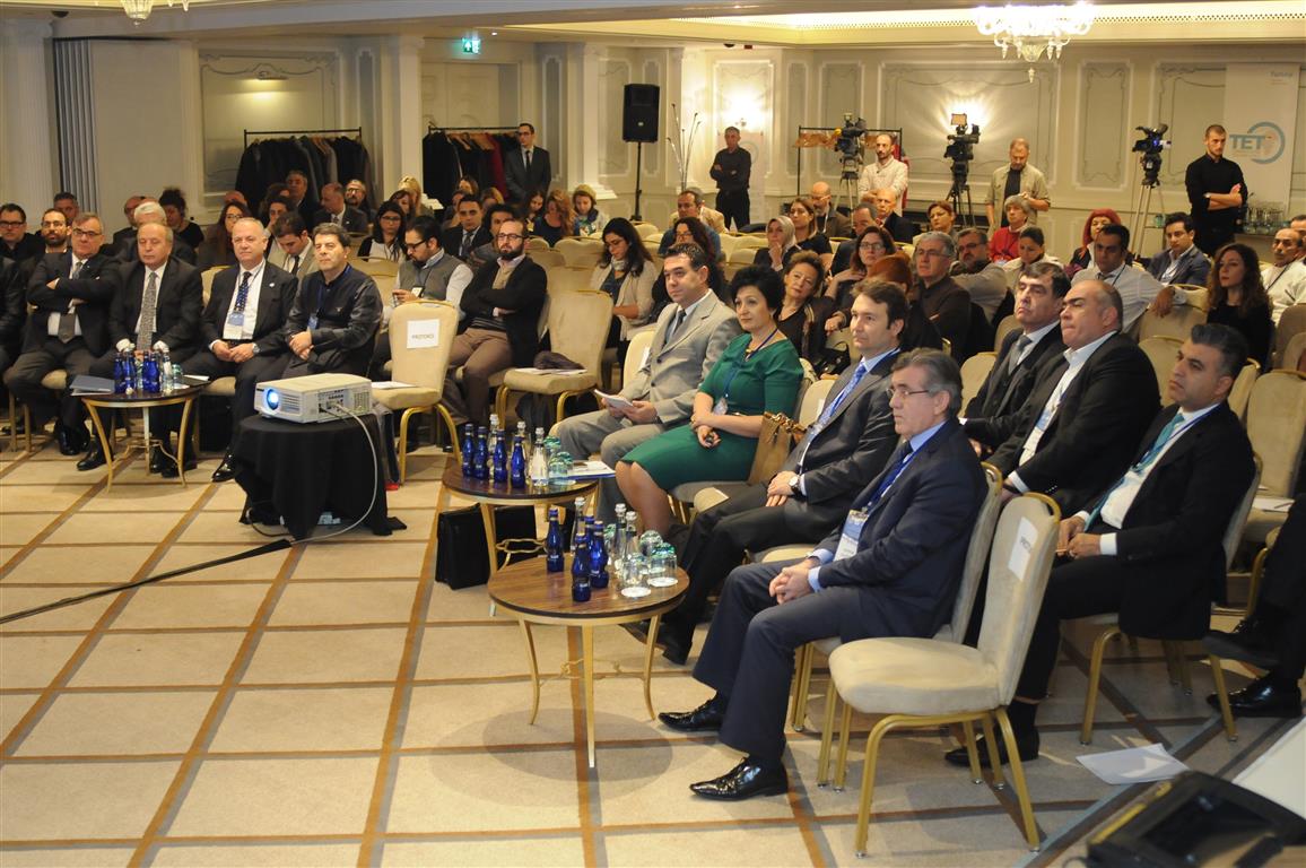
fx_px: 1522
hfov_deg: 46.4
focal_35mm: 42
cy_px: 434
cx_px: 653
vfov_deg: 31.8
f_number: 2.8
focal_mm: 28
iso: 1250
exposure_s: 1/50
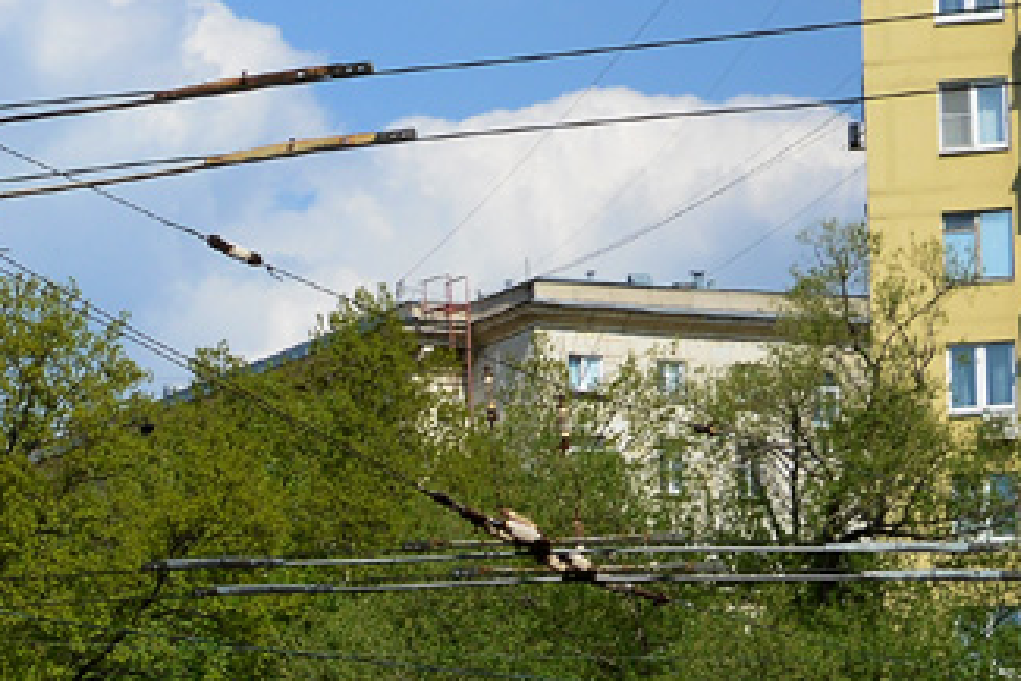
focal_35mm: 166
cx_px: -748
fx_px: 4710
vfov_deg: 8.1
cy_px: 951
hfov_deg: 11.6
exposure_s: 1/1000
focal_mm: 30
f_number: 6.3
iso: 200
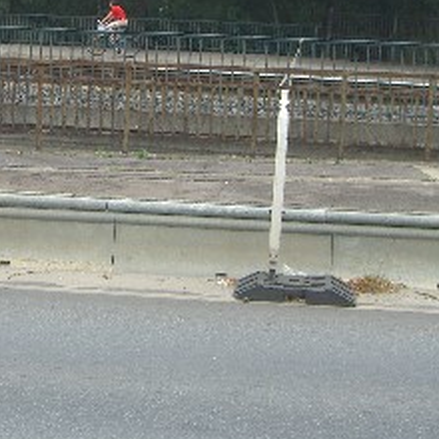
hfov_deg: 19.3
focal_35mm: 89
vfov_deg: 19.4
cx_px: 101
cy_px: 107
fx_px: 1277
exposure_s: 1/125
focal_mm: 7.9
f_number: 2.8
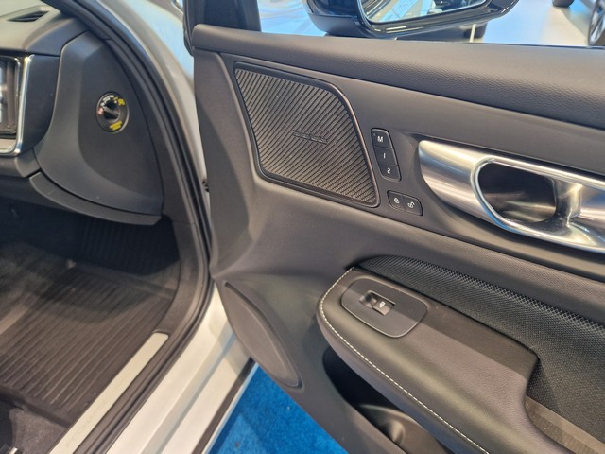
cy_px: 227
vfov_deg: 58.9
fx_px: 402
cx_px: 302
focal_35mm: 23
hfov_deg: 73.9
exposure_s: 1/100
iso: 200
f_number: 1.8
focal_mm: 5.4
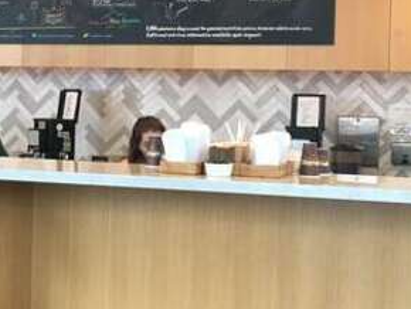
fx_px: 951
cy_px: 102
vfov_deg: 18.4
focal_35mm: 80
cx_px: 65
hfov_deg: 23.9
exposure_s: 1/30
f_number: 2.2
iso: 40
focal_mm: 4.15
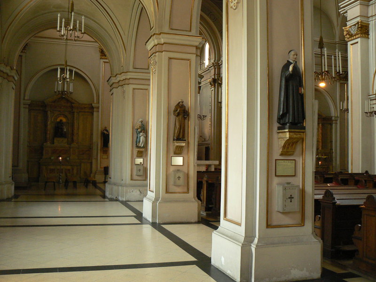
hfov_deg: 51.4
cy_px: 141
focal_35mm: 36
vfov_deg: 39.7
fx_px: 391
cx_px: 188
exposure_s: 1/15
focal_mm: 6
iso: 200
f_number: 2.8
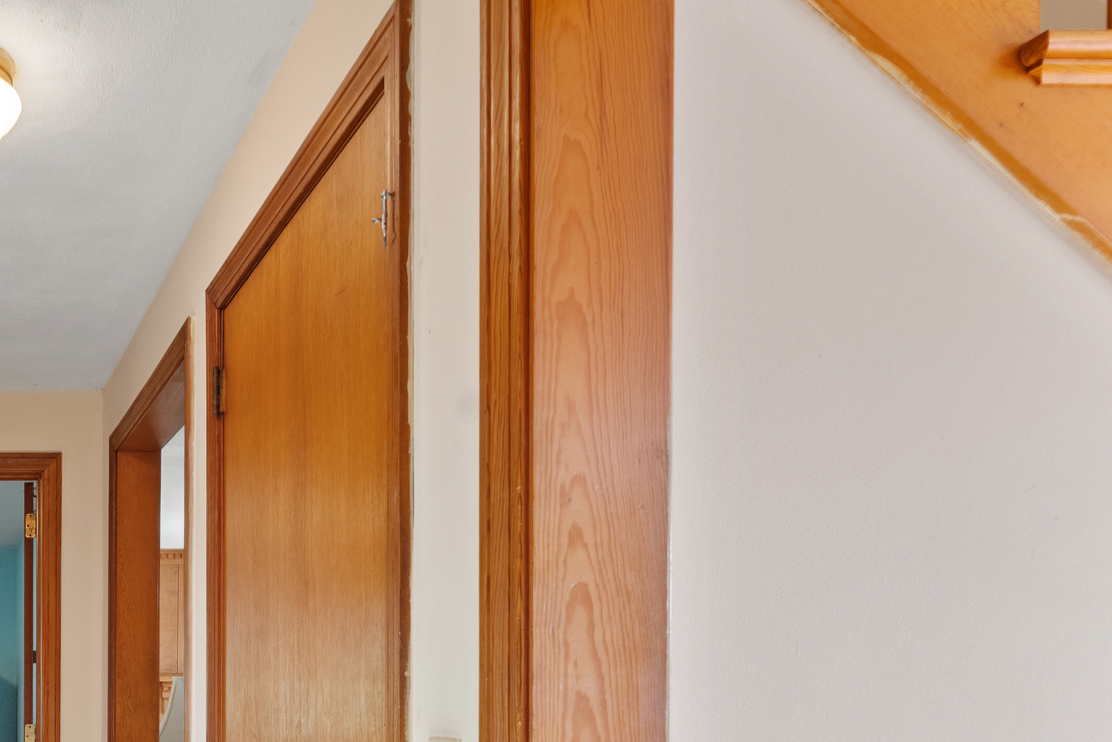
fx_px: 999
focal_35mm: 32
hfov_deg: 46.3
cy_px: 726
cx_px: -55
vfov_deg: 36.9
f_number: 8
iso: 800
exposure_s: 1/5
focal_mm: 14.6
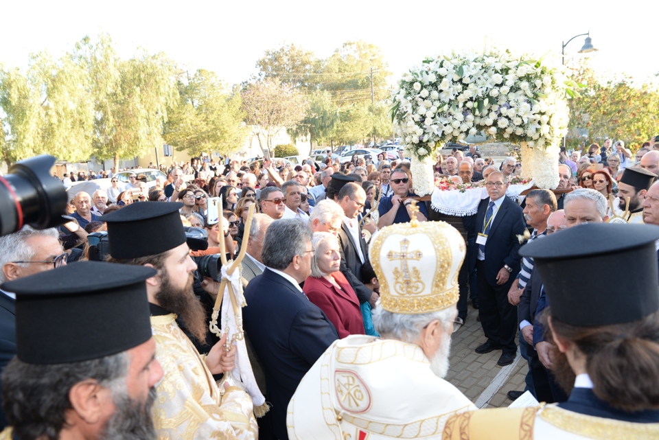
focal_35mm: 24
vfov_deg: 53.2
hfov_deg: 73.7
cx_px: 330
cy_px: 220
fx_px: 440
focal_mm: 24
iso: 125
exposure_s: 1/40
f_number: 5.6
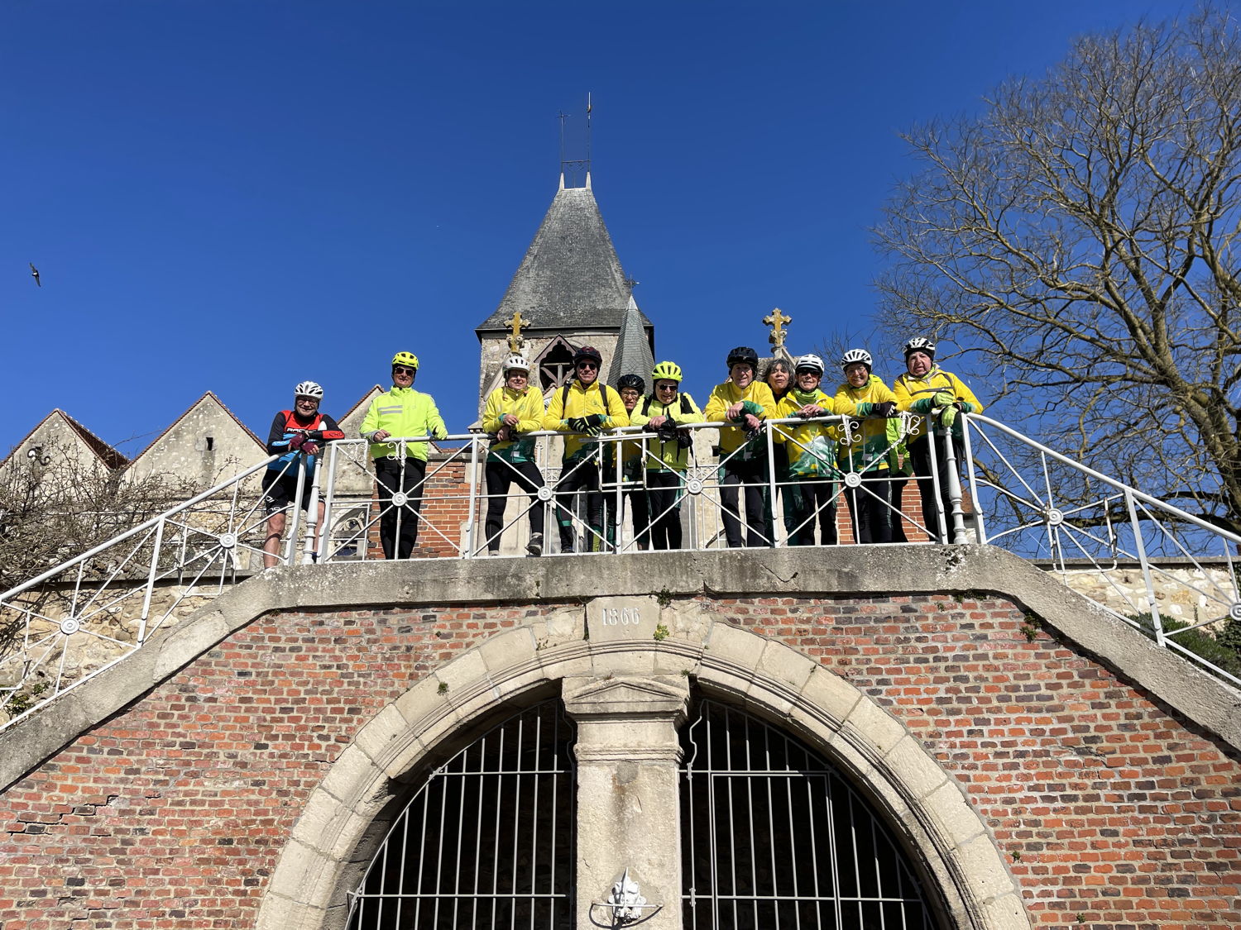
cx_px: 620
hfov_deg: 69.4
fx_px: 896
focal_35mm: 25
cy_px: 465
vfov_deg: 54.9
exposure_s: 1/5128
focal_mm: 5.1
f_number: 1.6
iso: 32
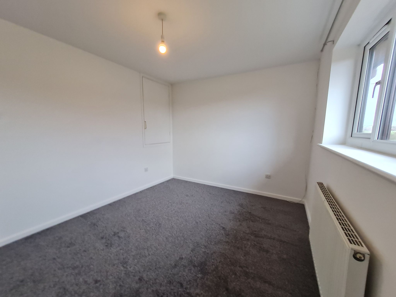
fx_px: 149
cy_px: 148
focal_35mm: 13
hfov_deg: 106.2
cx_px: 198
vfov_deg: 89.9
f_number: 2.2
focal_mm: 1.74
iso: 100
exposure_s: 1/50
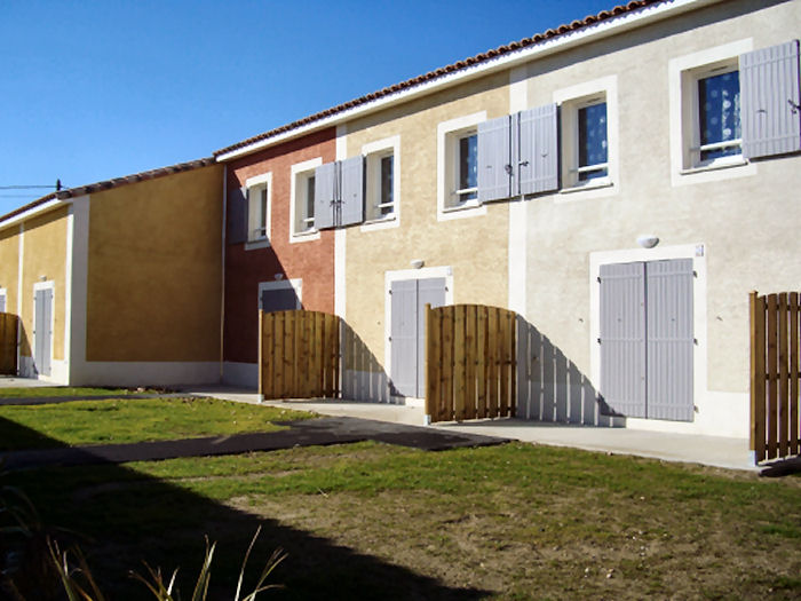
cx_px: 400
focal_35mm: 38
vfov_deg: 37.7
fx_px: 879
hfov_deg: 49.0
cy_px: 300
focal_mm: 7.9
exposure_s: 1/500
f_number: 5.6
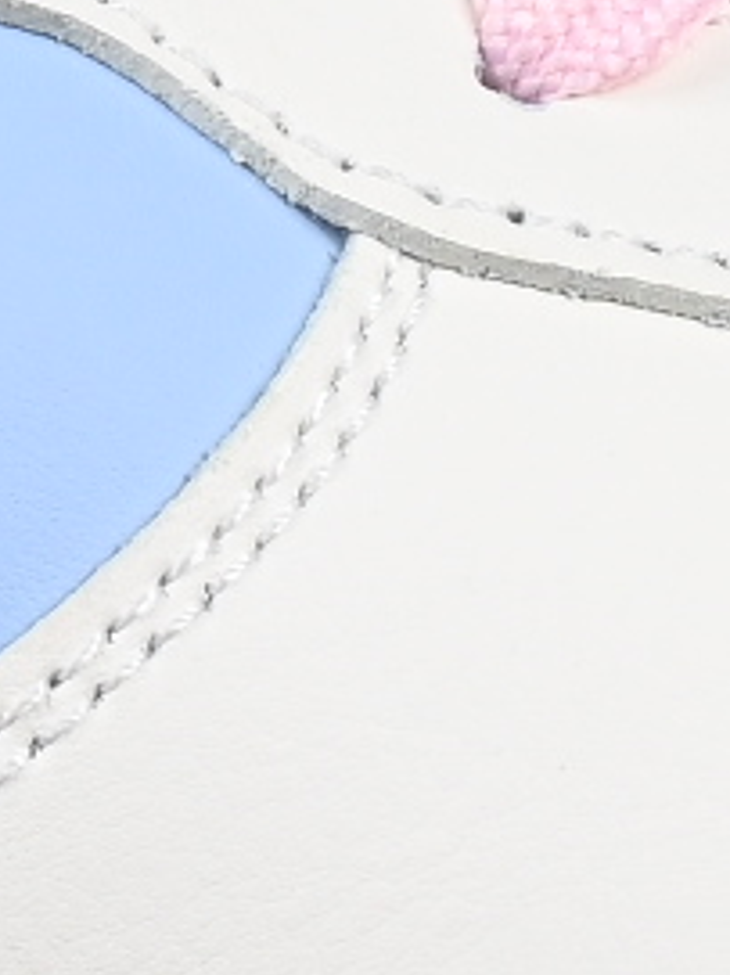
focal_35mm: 742
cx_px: -478
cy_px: 0
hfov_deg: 2.0
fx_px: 20880
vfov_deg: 2.7
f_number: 8
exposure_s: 1/80
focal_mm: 50
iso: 160
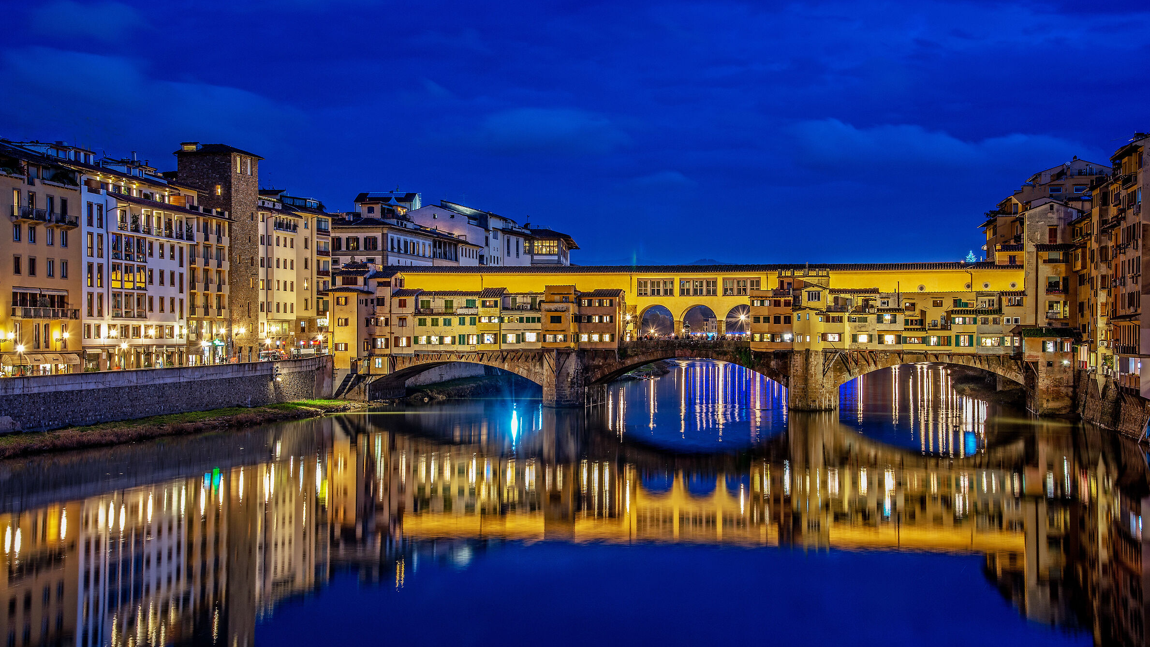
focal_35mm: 55
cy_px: 334
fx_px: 1677
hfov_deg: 37.8
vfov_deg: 21.8
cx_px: 576
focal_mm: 52
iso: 50
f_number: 10
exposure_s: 8
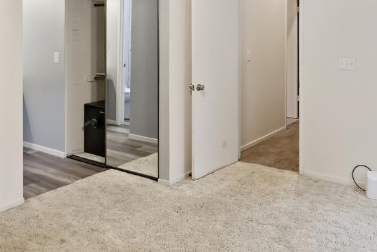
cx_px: 203
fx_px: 388
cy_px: 42
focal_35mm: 37
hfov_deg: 51.8
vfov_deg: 34.6
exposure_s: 1/160
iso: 1250
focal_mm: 14
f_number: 2.8
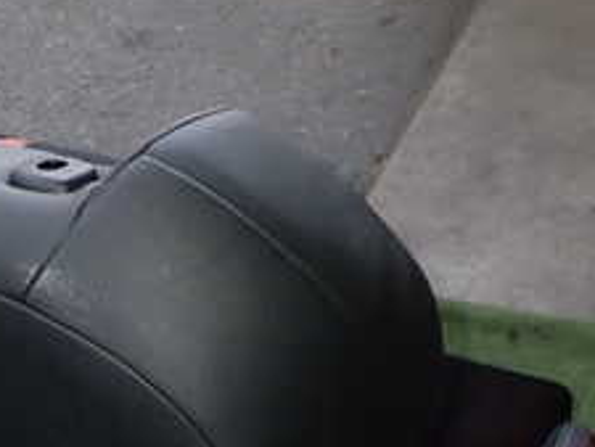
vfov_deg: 17.5
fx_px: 1376
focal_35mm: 80
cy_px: 558
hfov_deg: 24.0
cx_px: 122
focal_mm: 5.4
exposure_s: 1/30
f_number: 6.3
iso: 200
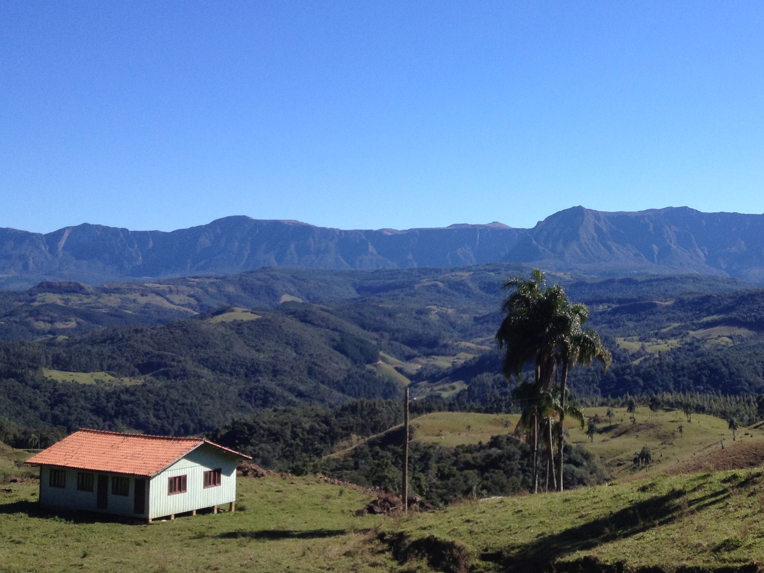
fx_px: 1192
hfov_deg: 34.9
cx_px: 564
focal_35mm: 54
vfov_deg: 26.8
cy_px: 166
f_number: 2.4
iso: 50
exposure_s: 1/1493
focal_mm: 4.28
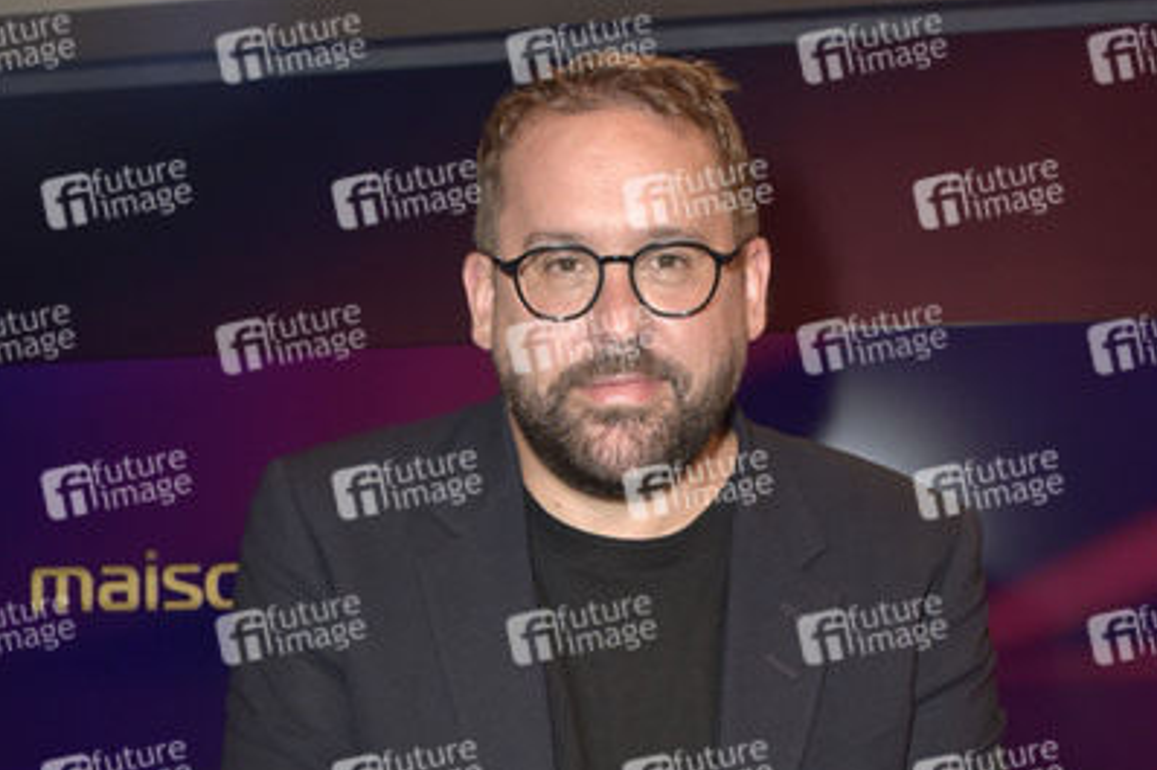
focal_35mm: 34
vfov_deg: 38.8
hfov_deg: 55.8
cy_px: 413
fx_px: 1092
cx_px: 621
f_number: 6.3
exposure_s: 1/200
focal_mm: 30
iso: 1250
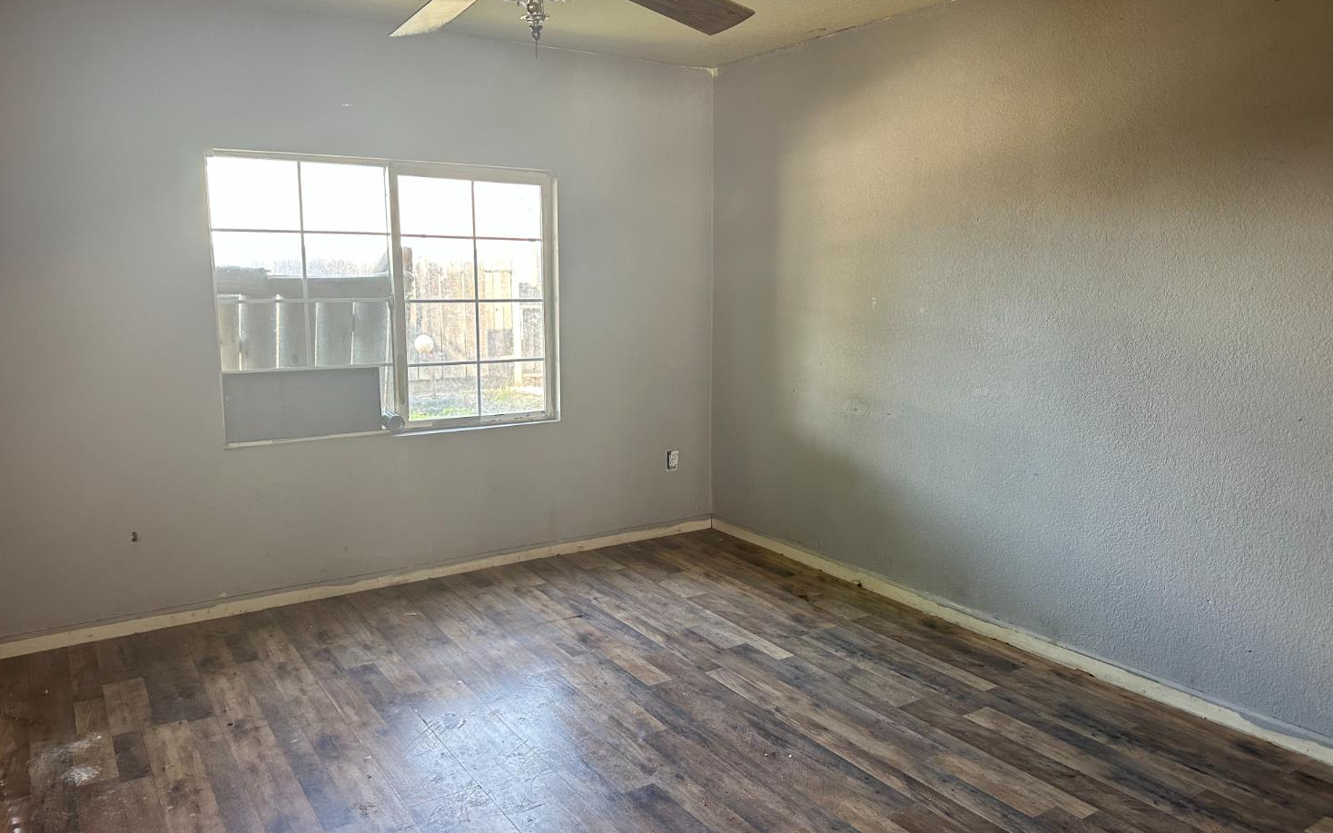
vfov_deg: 47.6
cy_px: 403
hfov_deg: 70.4
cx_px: 674
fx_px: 944
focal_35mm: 26
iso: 250
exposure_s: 1/71
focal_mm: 6.86
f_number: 1.78
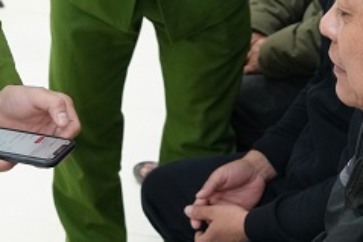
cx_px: 99
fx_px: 987
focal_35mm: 98
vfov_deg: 13.5
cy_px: -54
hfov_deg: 20.7
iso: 2000
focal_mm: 24
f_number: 4
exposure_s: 1/60
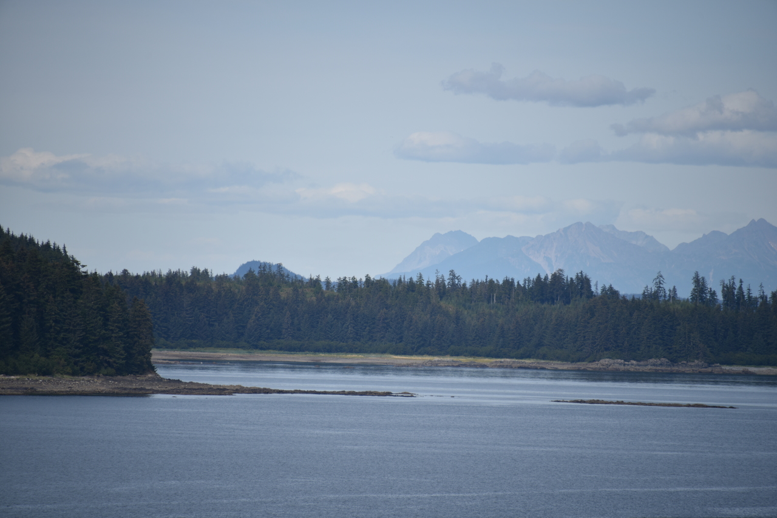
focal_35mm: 300
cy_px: 259
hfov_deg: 6.9
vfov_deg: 4.6
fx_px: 6476
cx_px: 388
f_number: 6.3
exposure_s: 1/640
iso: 100
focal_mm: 300
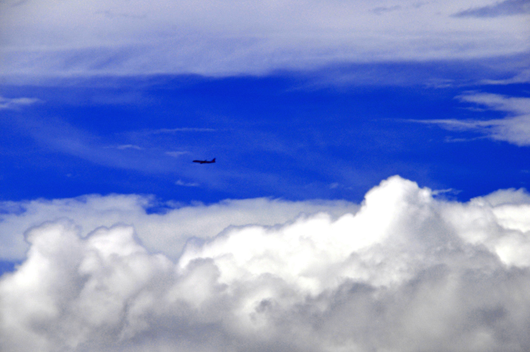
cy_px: 176
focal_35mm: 300
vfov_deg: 4.6
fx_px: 4411
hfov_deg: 6.9
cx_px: 265
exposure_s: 1/800
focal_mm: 200
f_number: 13
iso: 200
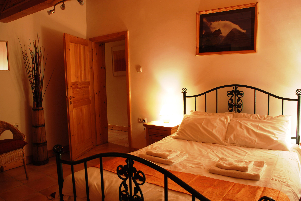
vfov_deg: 48.0
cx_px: 150
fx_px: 226
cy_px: 100
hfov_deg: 67.3
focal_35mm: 27
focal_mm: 18
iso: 100
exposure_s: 2
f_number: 8
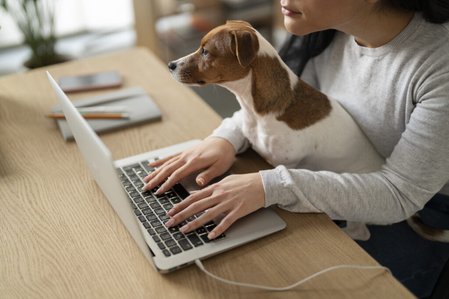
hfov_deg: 39.6
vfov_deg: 27.0
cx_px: 224
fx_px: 624
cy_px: 150
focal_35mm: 50
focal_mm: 50
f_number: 1.4
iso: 800
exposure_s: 1/500
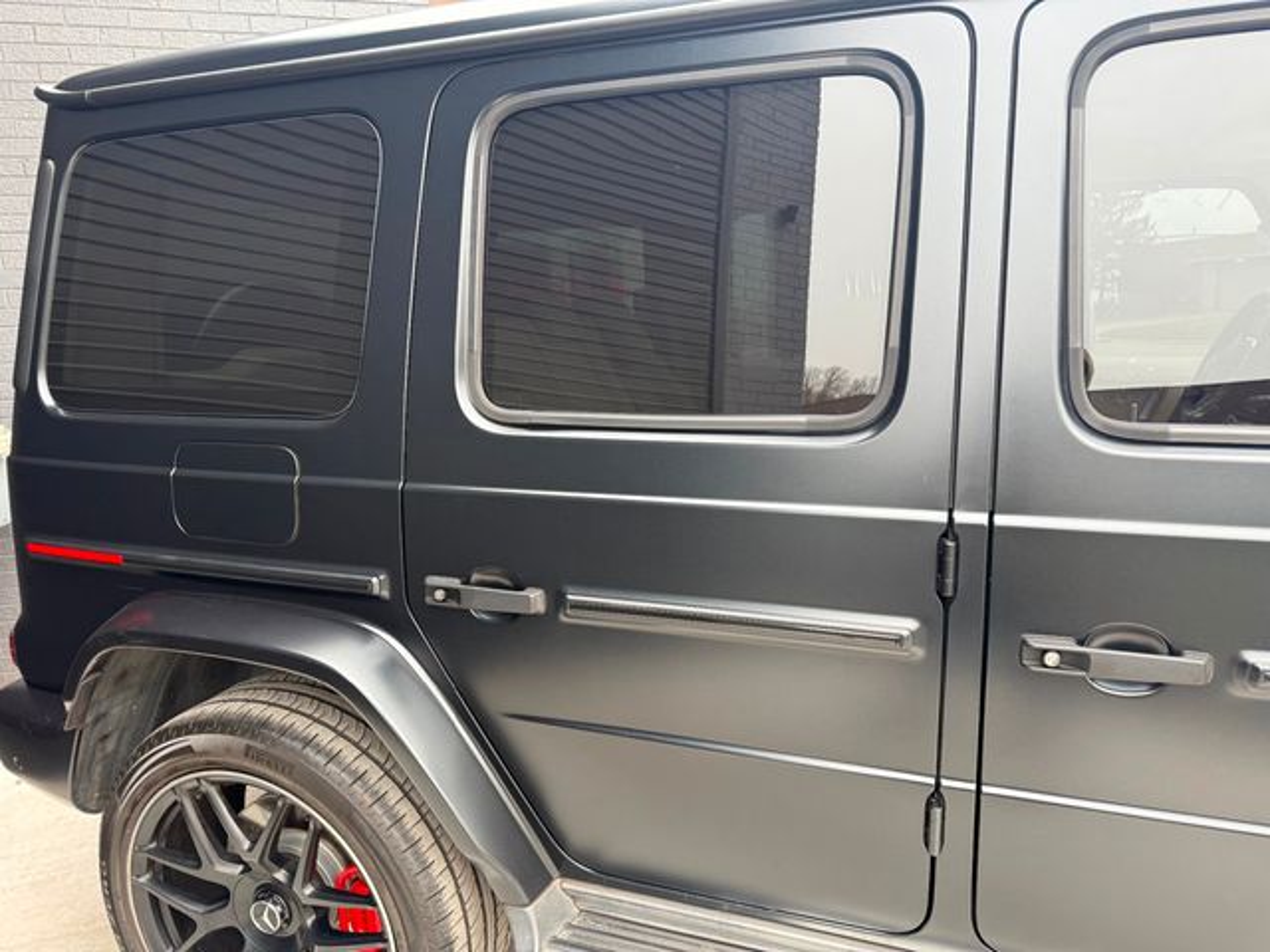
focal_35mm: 24
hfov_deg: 71.6
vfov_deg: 56.8
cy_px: 476
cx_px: 635
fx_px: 881
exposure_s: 1/121
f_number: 1.78
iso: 125
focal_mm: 6.76
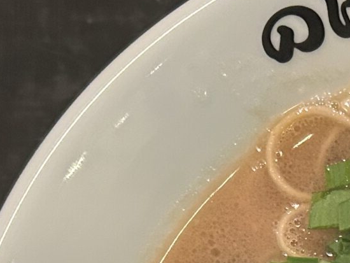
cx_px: 501
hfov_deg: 15.2
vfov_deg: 11.4
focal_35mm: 121
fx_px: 1224
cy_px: 469
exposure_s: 1/50
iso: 500
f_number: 1.5
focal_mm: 5.7
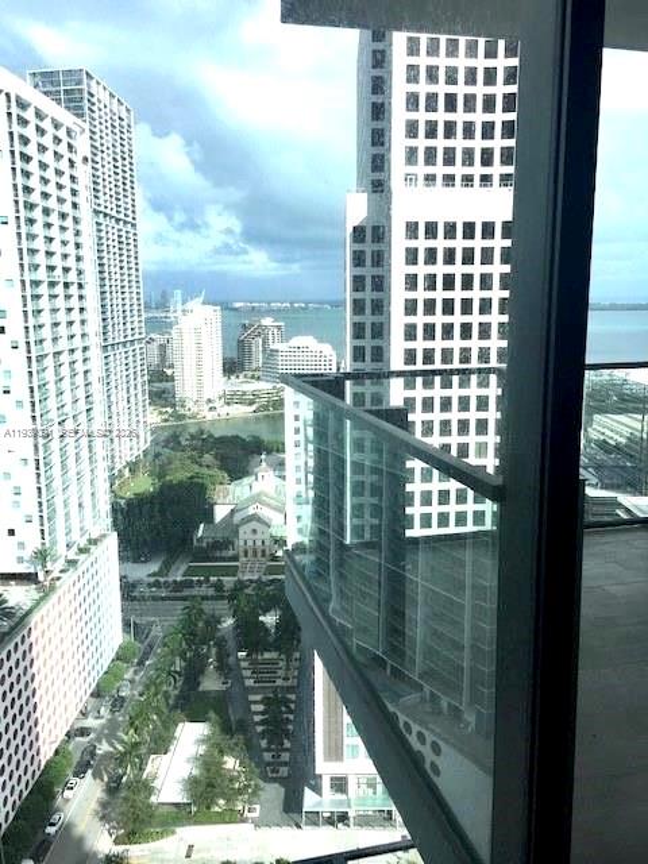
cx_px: 324
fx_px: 724
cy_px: 432
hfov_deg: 48.2
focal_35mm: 29
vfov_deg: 61.7
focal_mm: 4.15
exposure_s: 1/1026
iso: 25
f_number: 2.2
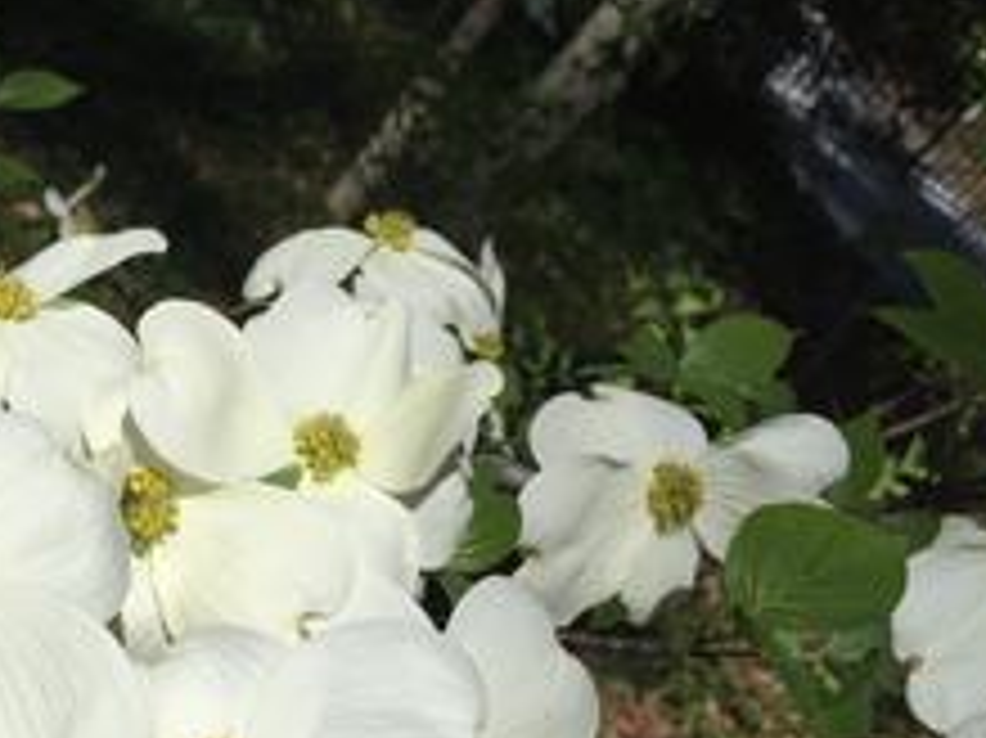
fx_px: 1509
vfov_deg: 27.1
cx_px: 221
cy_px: 567
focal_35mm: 53
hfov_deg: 35.2
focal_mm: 4.15
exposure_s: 1/6623
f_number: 2.2
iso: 32
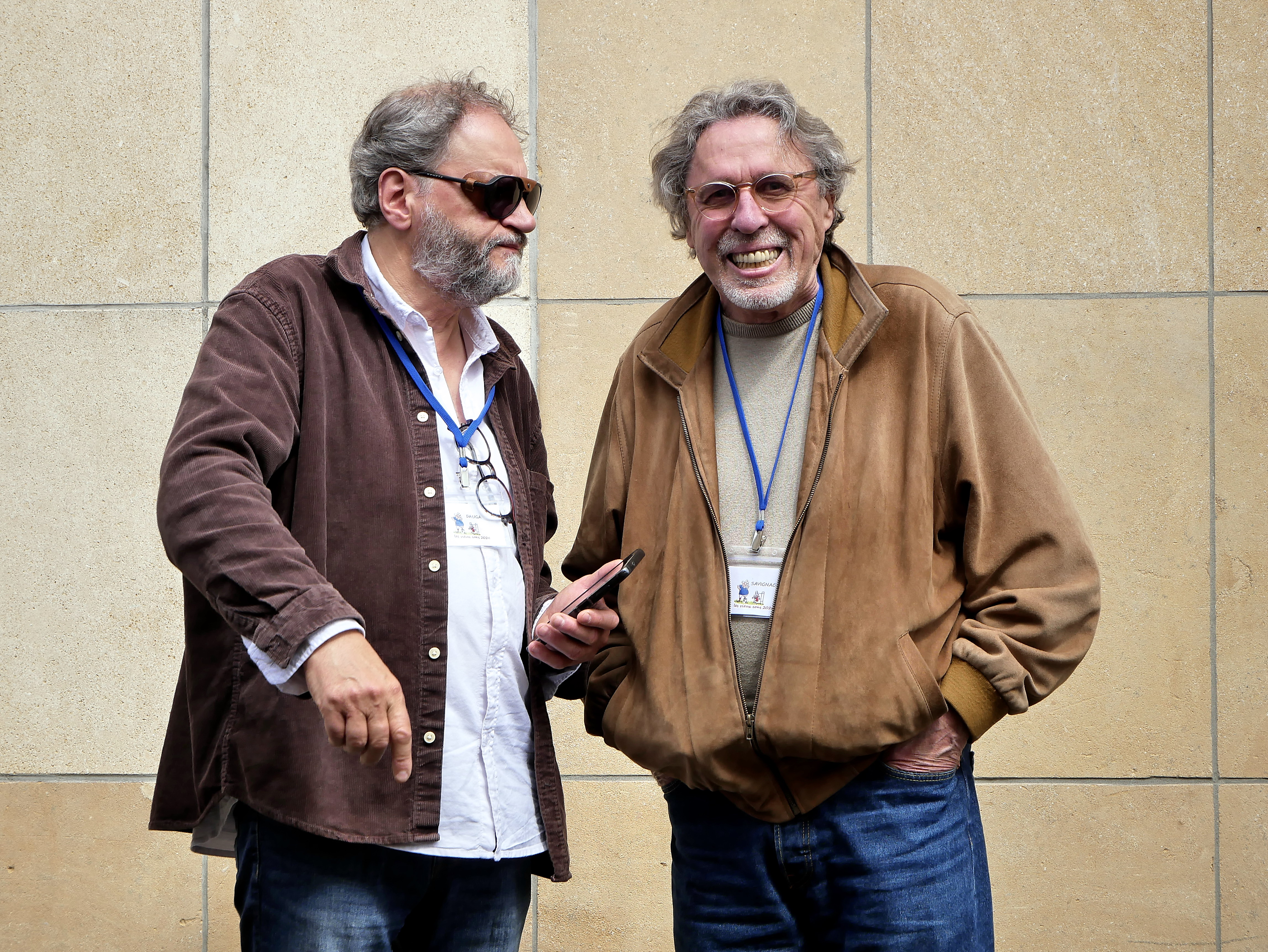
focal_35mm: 92
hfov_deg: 21.3
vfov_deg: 16.1
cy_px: 476
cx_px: 634
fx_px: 3371
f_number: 5.6
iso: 200
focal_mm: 46
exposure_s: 1/800
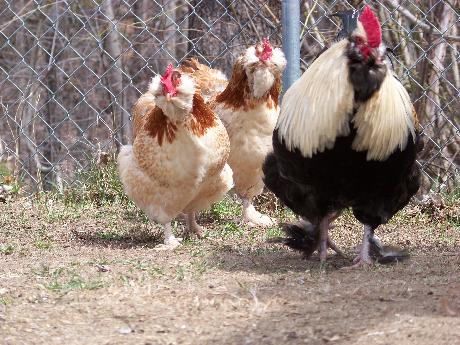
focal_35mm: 172
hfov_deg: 11.5
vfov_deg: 8.6
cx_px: 230
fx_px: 2286
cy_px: 172
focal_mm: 27.5
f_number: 3.6
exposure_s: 1/250
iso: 64
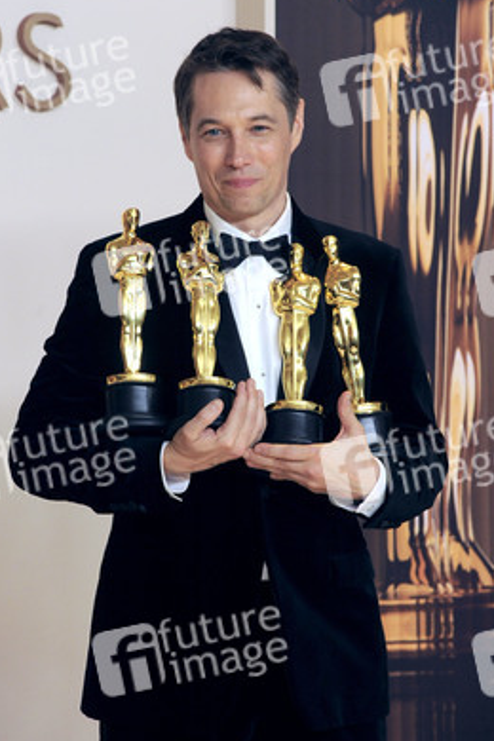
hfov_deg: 6.7
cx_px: 246
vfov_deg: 10.0
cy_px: 367
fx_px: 4219
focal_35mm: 205
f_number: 5.6
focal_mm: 200
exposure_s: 1/160
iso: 2000
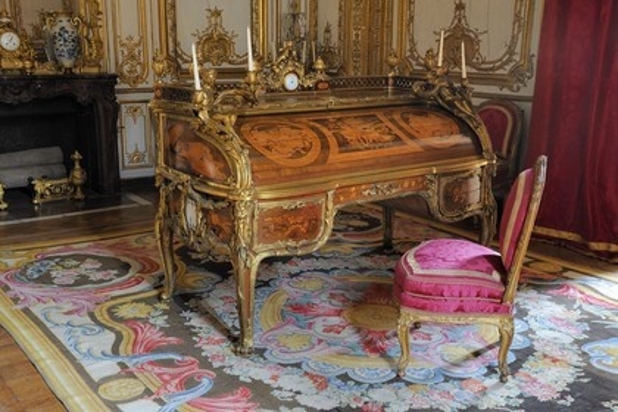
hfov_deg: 48.5
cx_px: 309
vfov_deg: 33.4
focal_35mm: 40
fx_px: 687
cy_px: 206
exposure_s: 4
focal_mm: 40
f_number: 11
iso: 200
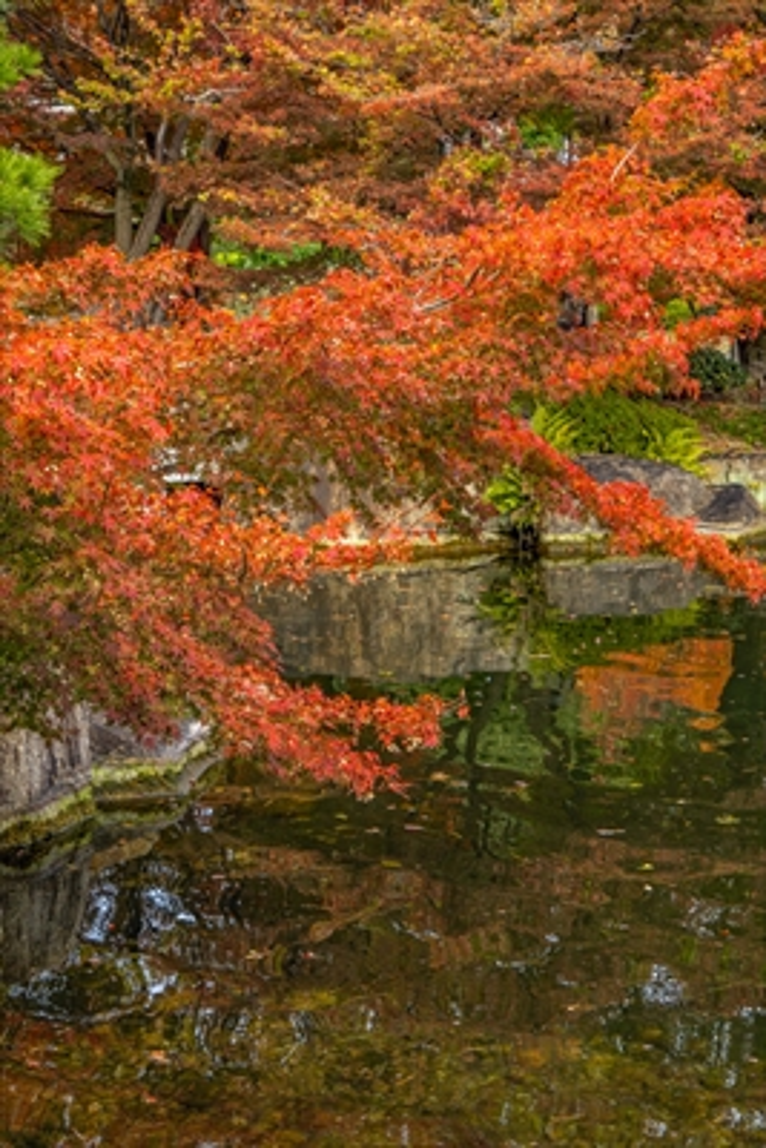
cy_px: 574
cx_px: 383
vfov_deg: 26.0
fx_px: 2487
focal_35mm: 78
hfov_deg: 17.5
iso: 200
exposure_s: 1/125
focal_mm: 52
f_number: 6.3
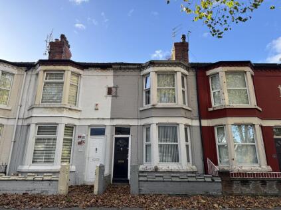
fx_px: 195
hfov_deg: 71.6
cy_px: 105
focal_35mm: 24
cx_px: 140
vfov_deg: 56.8
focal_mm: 6.76
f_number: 1.78
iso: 80
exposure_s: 1/1042
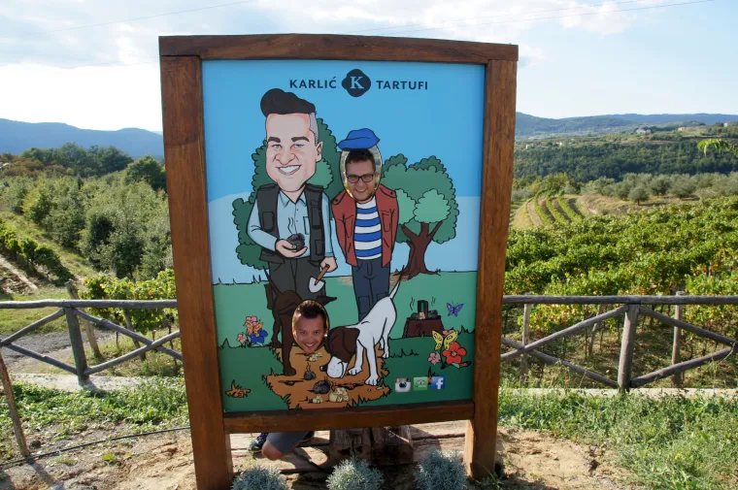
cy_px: 245
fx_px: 491
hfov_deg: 73.8
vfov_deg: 53.0
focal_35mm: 24
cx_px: 369
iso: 100
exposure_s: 1/60
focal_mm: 16
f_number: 9
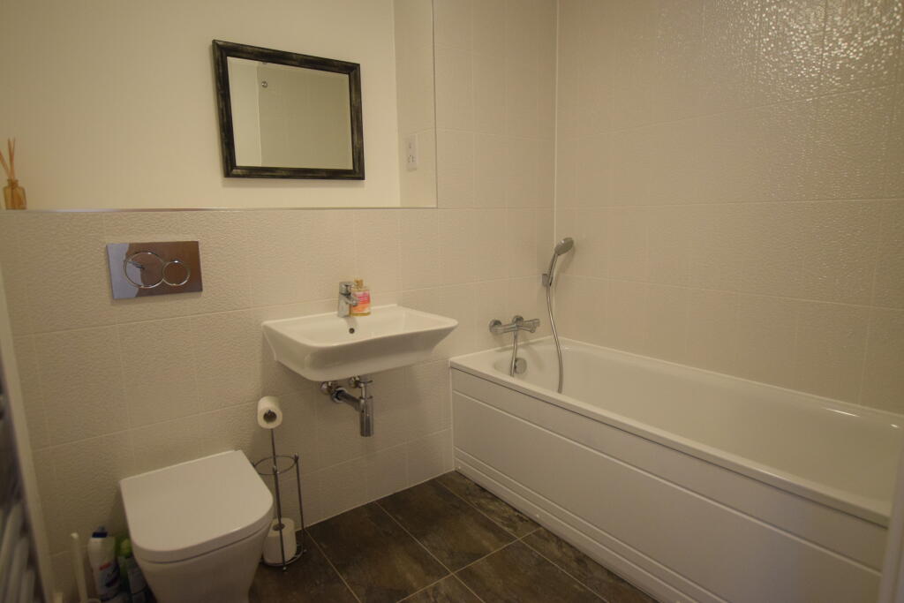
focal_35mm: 20
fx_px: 490
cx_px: 452
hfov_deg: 85.4
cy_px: 302
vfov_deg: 63.2
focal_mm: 13
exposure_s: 1/60
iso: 1600
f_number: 3.5
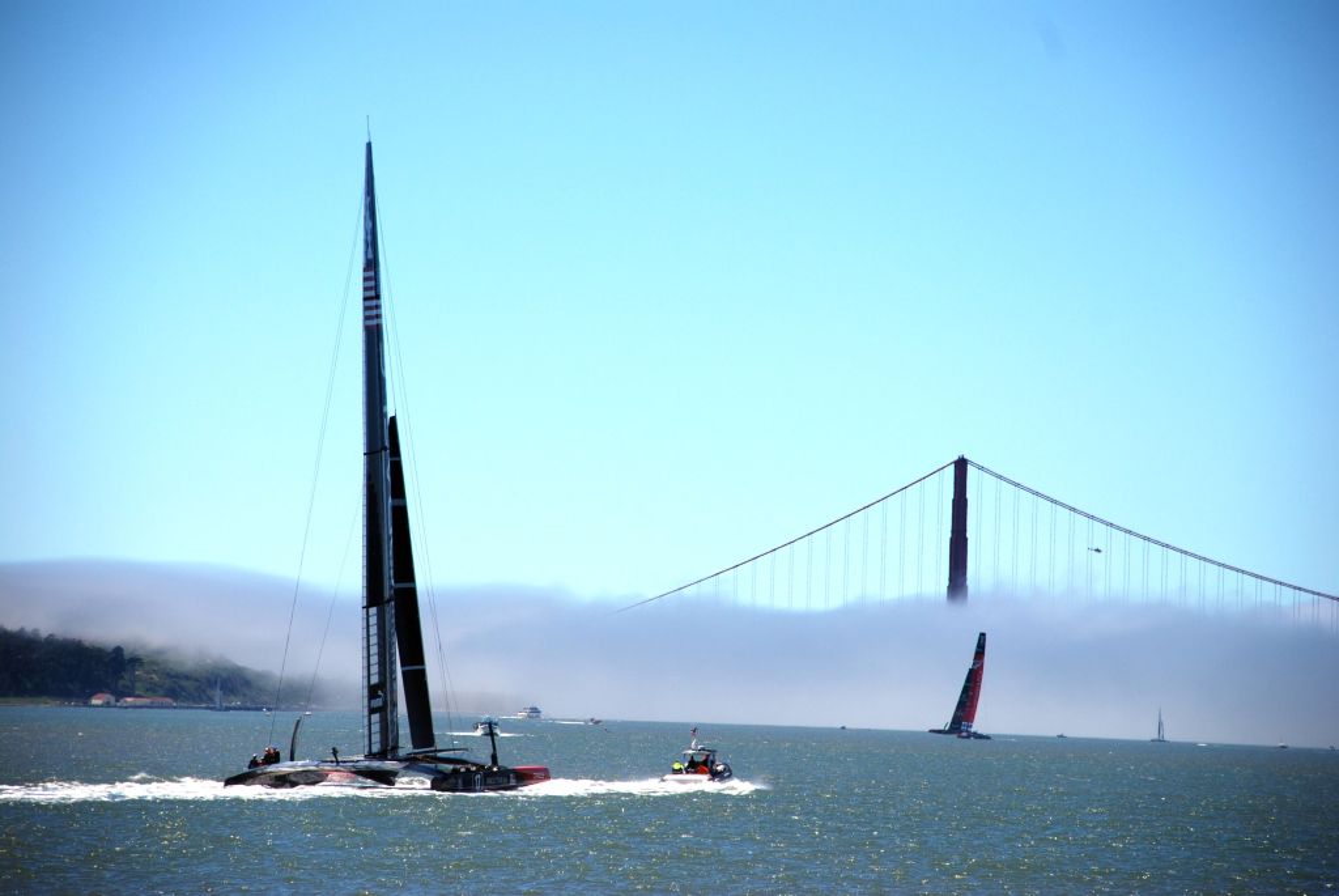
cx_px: 670
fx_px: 7539
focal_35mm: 202
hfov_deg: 10.1
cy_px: 448
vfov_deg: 6.8
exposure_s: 1/640
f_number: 6.3
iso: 100
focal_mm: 135
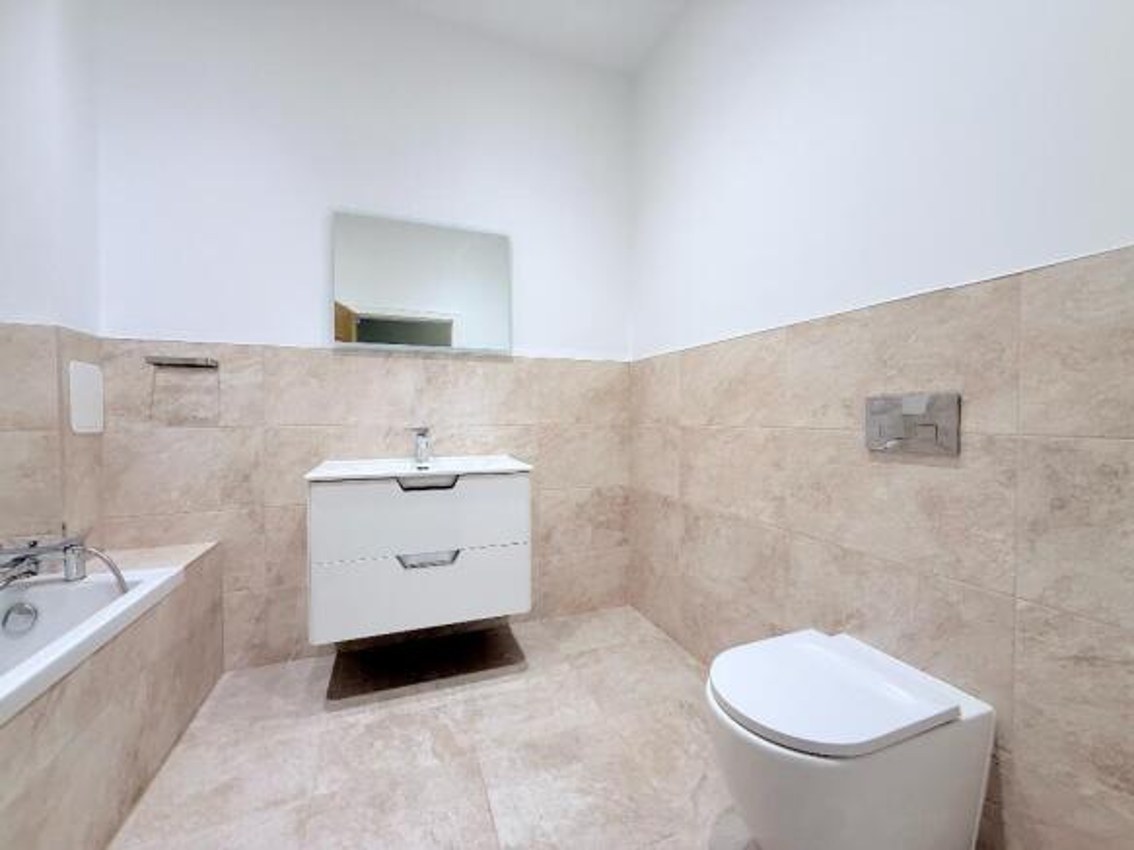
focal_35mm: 14
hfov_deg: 102.1
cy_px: 425
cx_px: 567
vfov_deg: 85.7
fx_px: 459
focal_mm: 2.22
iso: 160
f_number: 2.2
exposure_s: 1/100
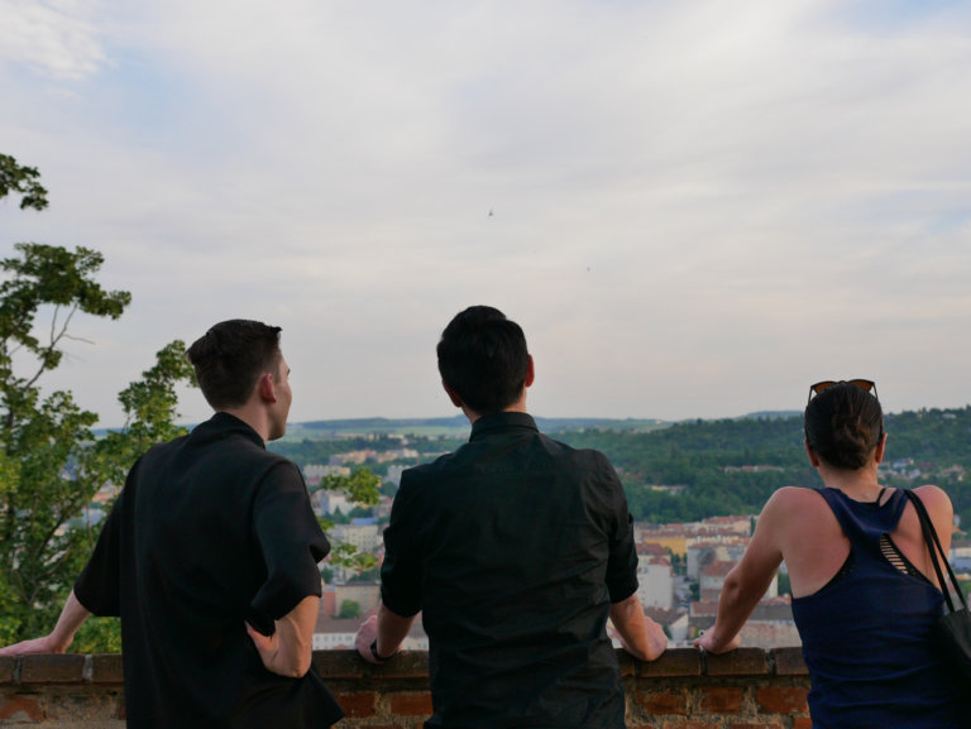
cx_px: 486
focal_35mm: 50
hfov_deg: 38.2
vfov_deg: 29.1
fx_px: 1403
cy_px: 364
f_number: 3.5
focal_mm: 25
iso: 200
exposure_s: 1/500
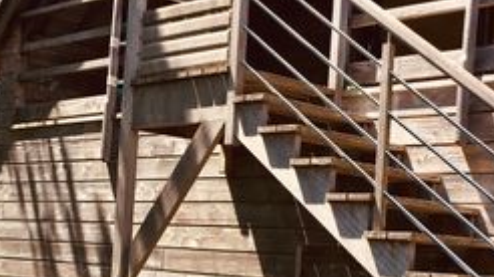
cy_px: 213
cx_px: 173
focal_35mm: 77
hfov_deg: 27.4
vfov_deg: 15.6
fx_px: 1008
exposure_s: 1/561
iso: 25
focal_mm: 4.15
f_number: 2.2
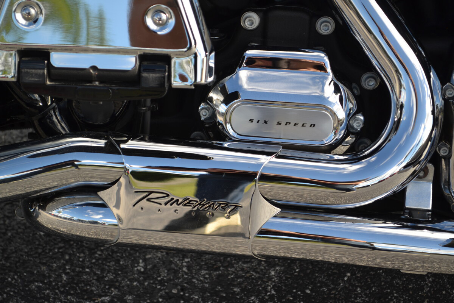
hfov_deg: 24.6
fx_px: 1040
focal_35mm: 82
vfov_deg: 16.6
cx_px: 227
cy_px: 152
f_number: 6.3
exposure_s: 1/160
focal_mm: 55
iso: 100
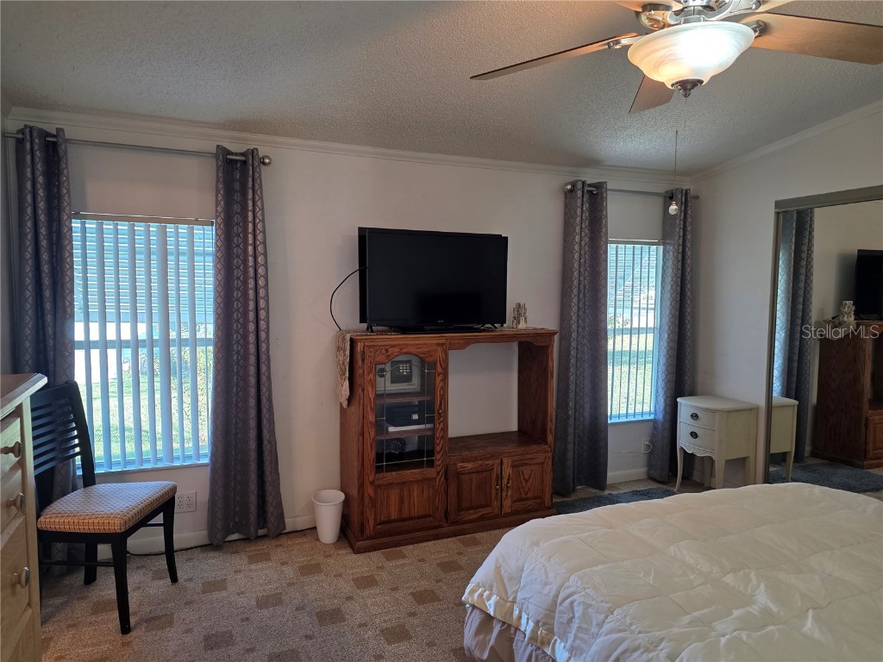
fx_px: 587
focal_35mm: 23
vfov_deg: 58.9
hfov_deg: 73.9
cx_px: 442
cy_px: 331
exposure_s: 1/120
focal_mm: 6.25
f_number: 1.7
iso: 125
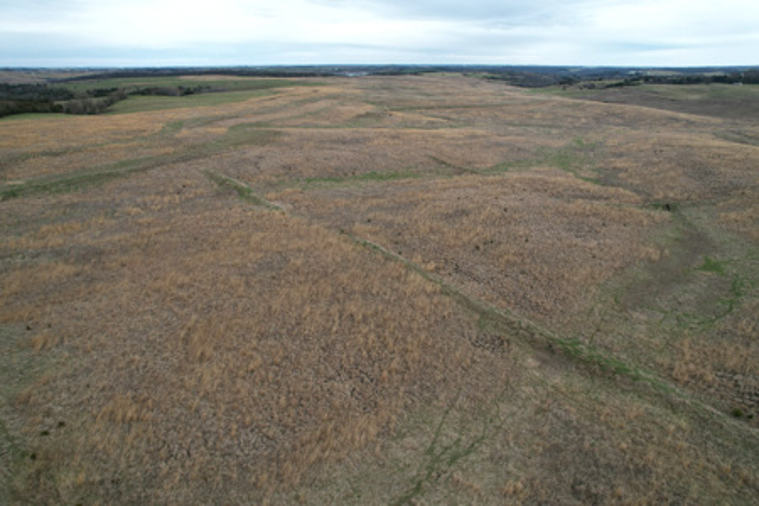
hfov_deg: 78.6
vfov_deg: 57.2
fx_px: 464
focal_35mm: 22
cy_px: 253
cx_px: 380
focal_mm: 8.38
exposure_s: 1/500
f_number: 2.8
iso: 100
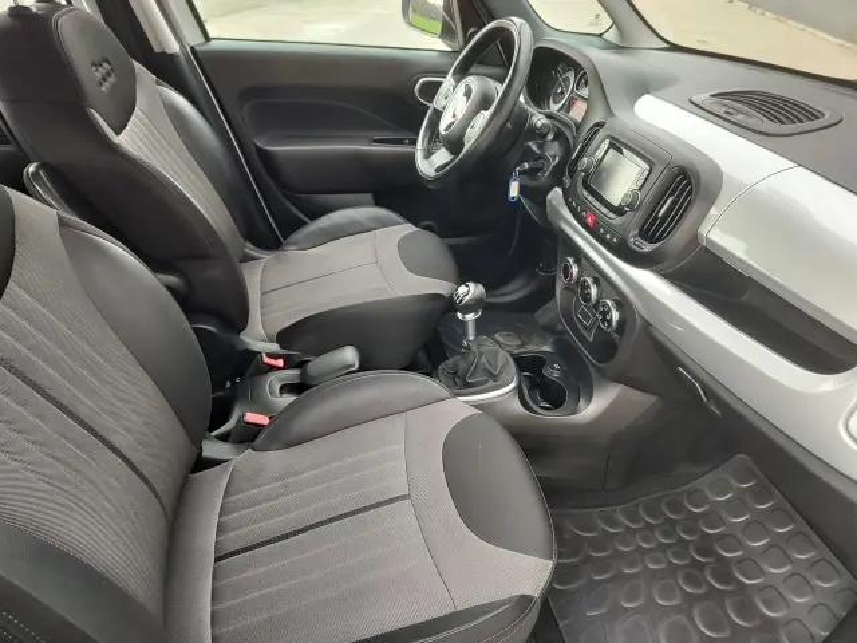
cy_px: 322
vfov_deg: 58.9
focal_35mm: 23
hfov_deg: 73.9
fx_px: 569
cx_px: 428
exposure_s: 1/174
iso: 100
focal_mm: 5.56
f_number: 1.8
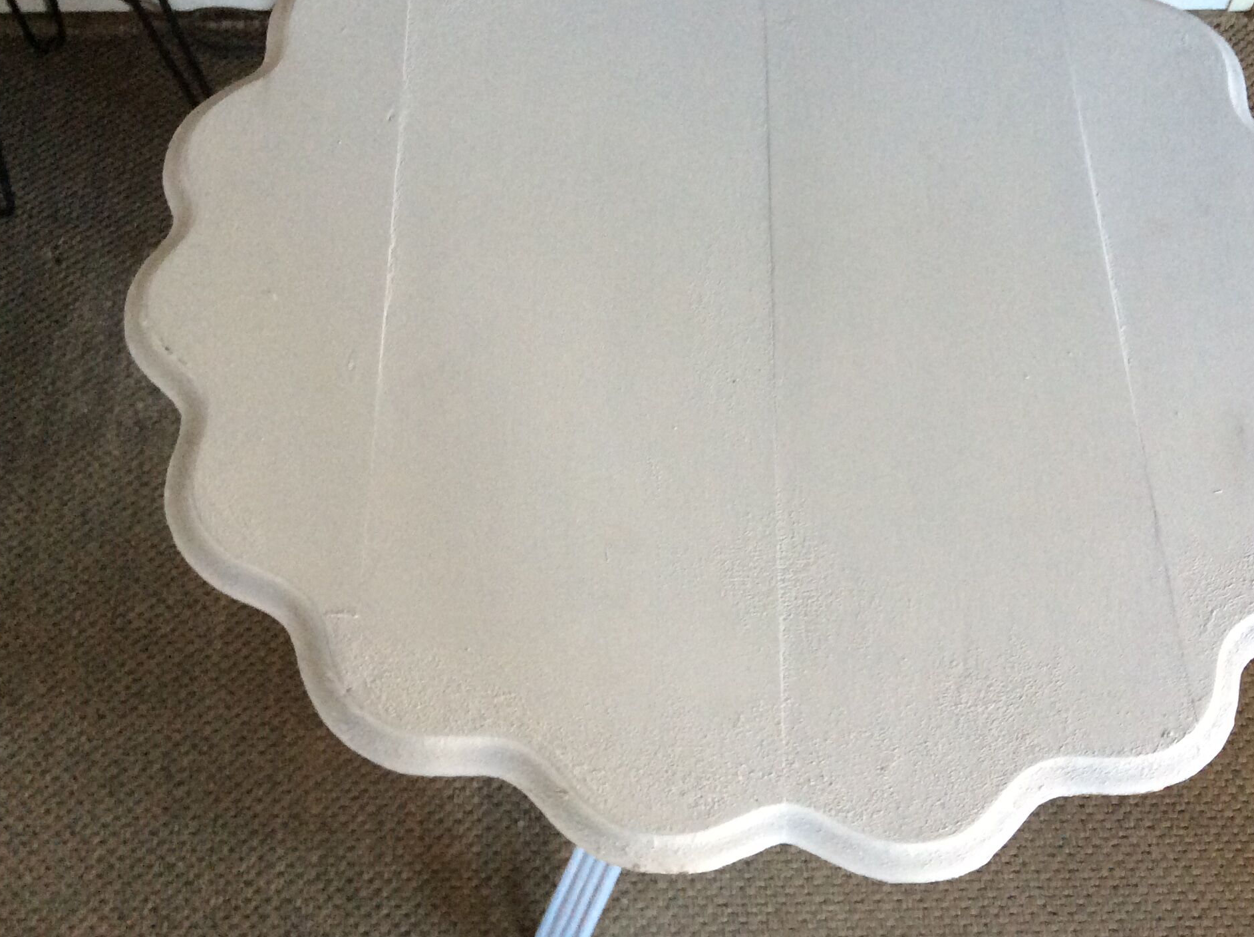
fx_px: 1592
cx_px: 714
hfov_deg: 42.9
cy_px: 382
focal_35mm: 44
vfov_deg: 32.7
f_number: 2.4
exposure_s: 1/25
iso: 160
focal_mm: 3.3
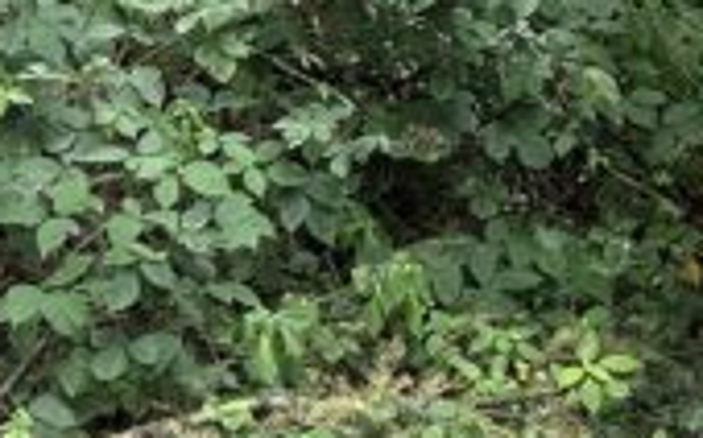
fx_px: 3178
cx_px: 1563
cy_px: -231
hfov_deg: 11.0
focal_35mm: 166
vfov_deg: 7.7
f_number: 1.5
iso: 40
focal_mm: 5.7
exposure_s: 1/171
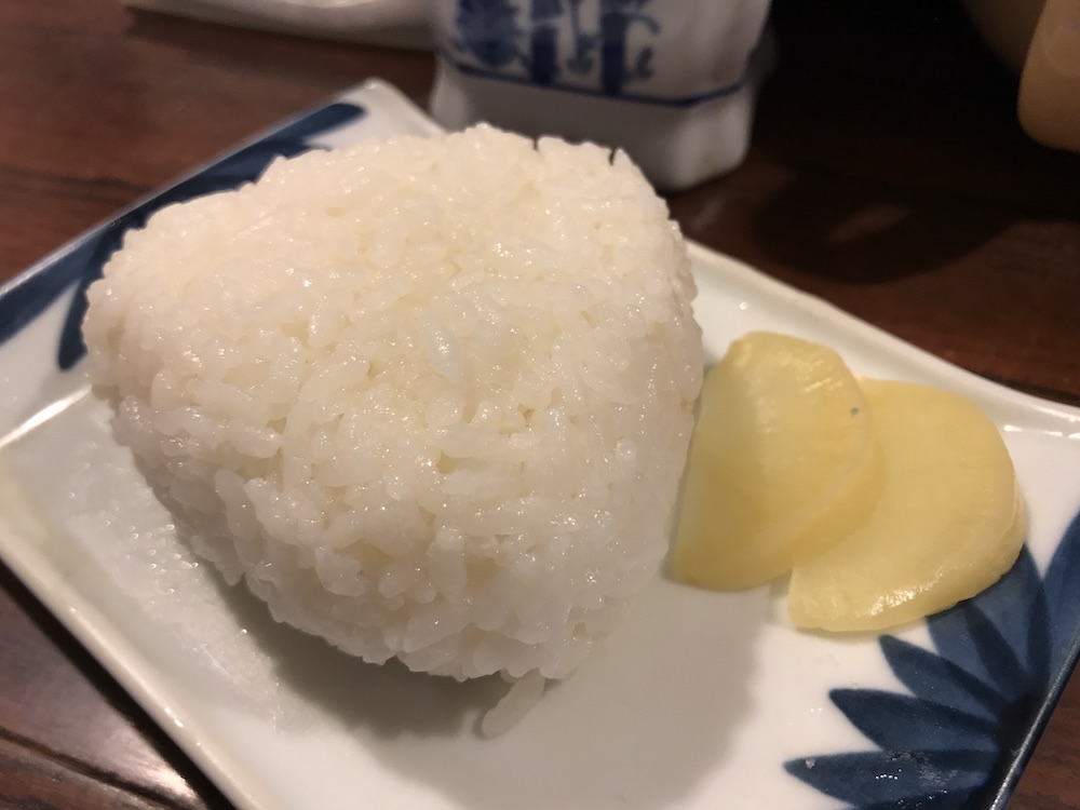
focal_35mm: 28
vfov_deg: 49.7
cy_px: 405
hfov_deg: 63.4
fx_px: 874
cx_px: 540
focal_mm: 3.99
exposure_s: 1/30
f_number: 1.8
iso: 50
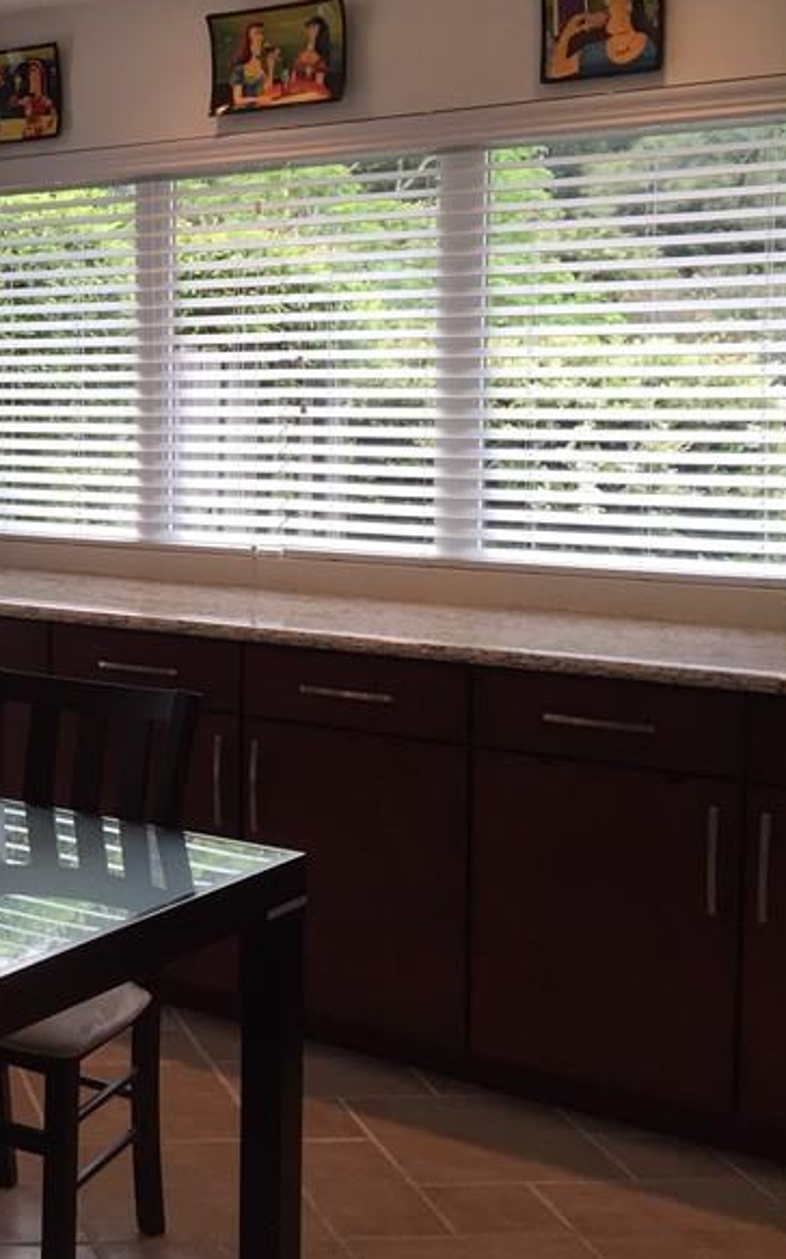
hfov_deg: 21.5
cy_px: 542
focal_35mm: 54
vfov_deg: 37.5
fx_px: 1852
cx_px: -255
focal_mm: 4.15
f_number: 2.2
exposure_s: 1/120
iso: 40
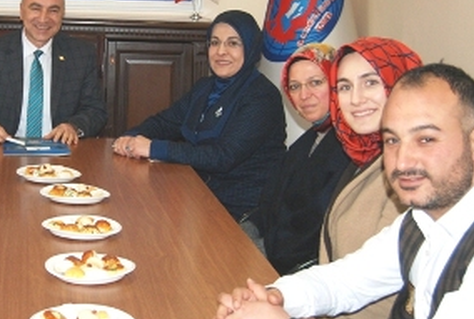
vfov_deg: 16.9
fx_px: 1069
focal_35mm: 81
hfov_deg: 24.5
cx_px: 77
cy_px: 124
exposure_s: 1/60
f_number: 4
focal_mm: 24
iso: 400
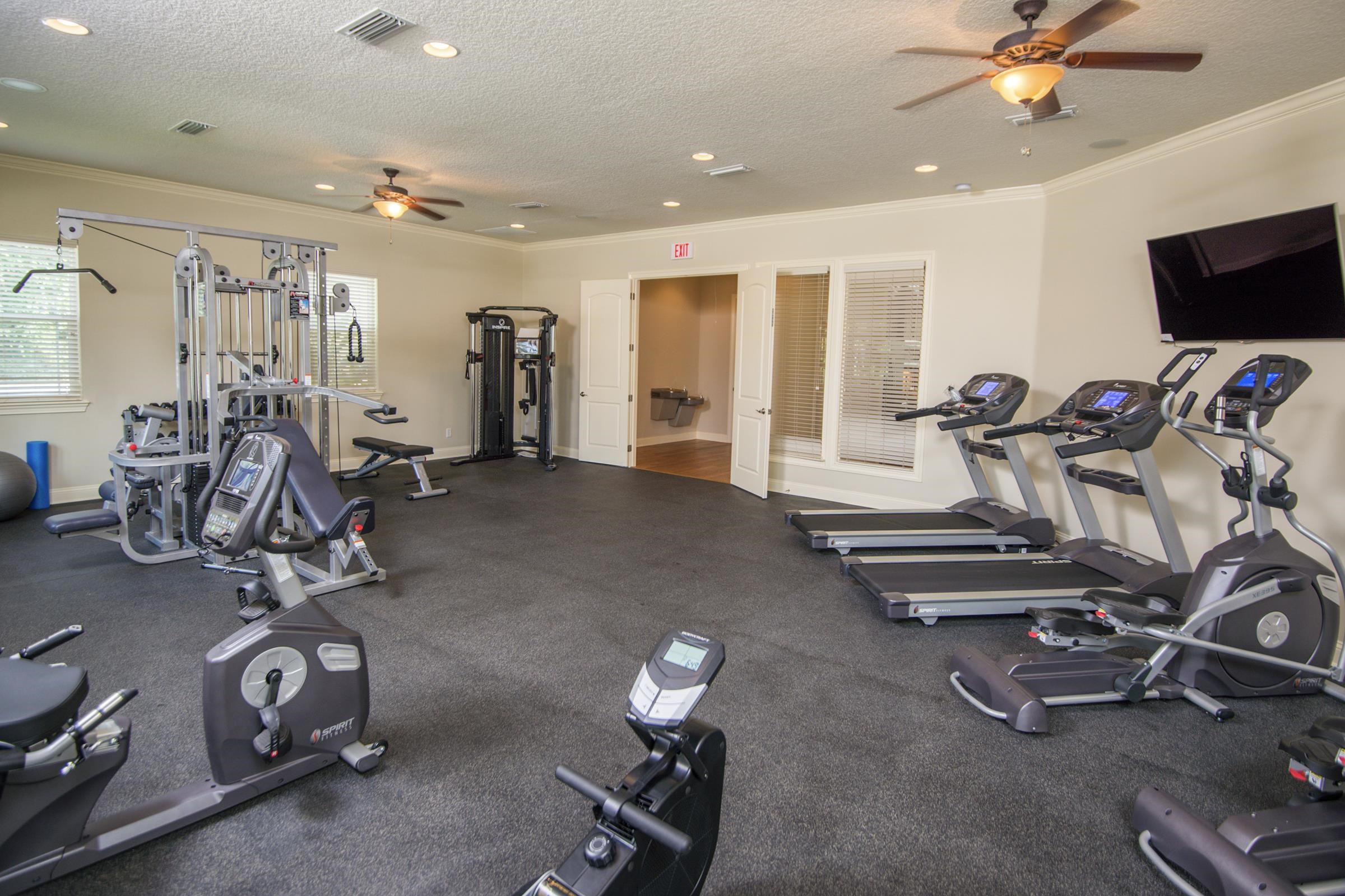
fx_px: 635
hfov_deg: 93.3
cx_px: 672
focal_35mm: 17
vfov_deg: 70.4
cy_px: 448
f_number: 4
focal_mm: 17
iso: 100
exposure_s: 1/60
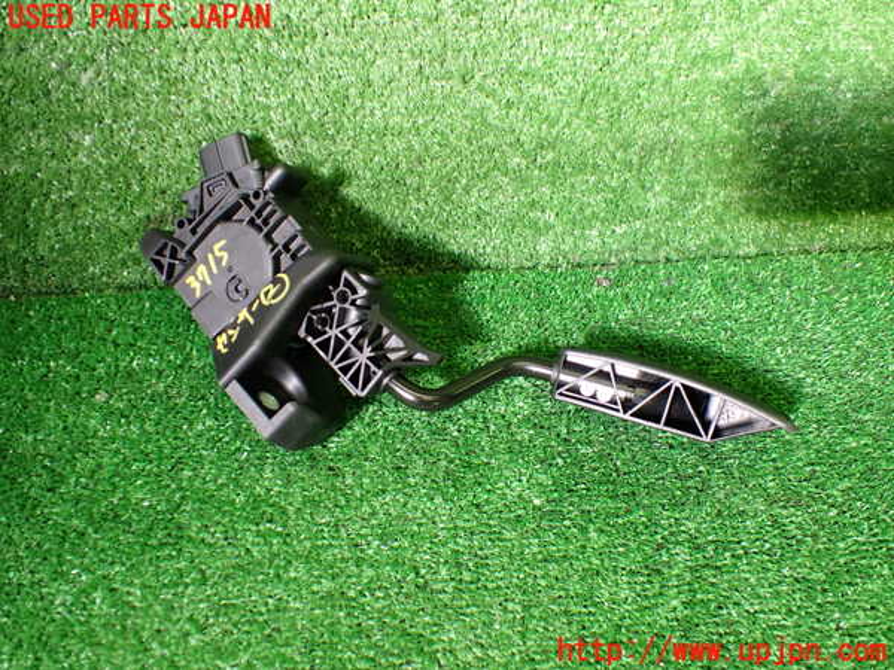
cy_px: 335
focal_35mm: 30
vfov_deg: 46.8
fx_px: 775
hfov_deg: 60.0
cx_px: 447
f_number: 2.3
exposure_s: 1/125
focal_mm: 5.4
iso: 250
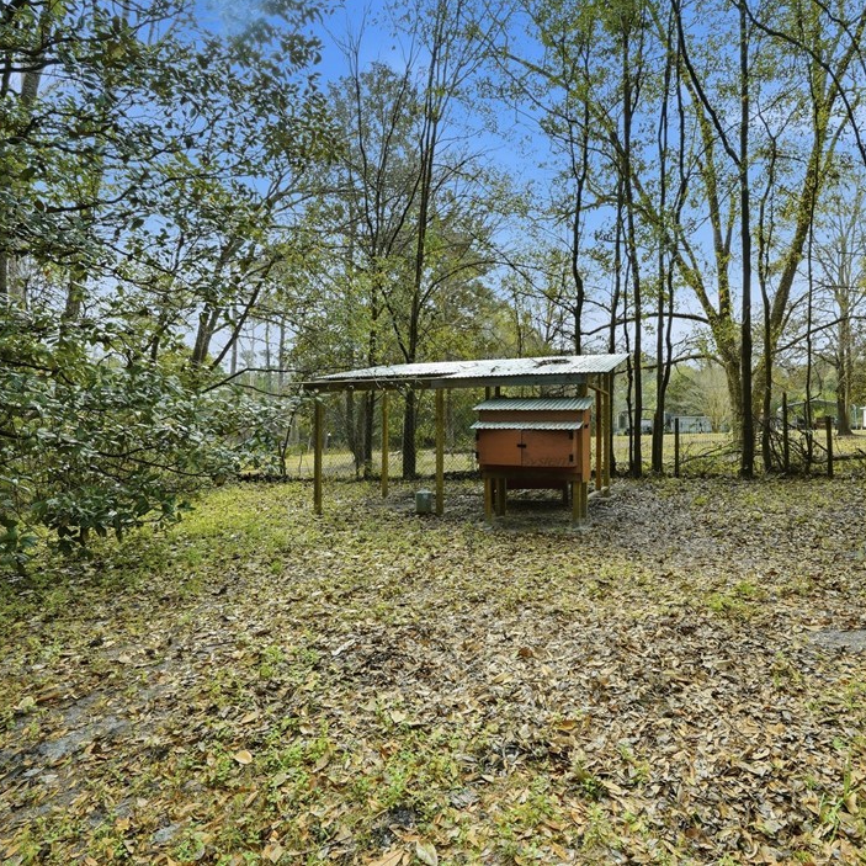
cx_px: 473
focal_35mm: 21
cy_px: 421
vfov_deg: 72.1
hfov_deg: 72.0
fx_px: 594
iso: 320
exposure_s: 1/1600
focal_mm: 16
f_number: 9
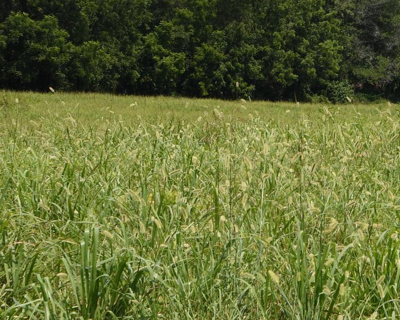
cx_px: 477
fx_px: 1468
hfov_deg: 15.0
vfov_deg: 12.4
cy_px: 51
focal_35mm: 124
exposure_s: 1/250
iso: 100
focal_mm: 24
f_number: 8
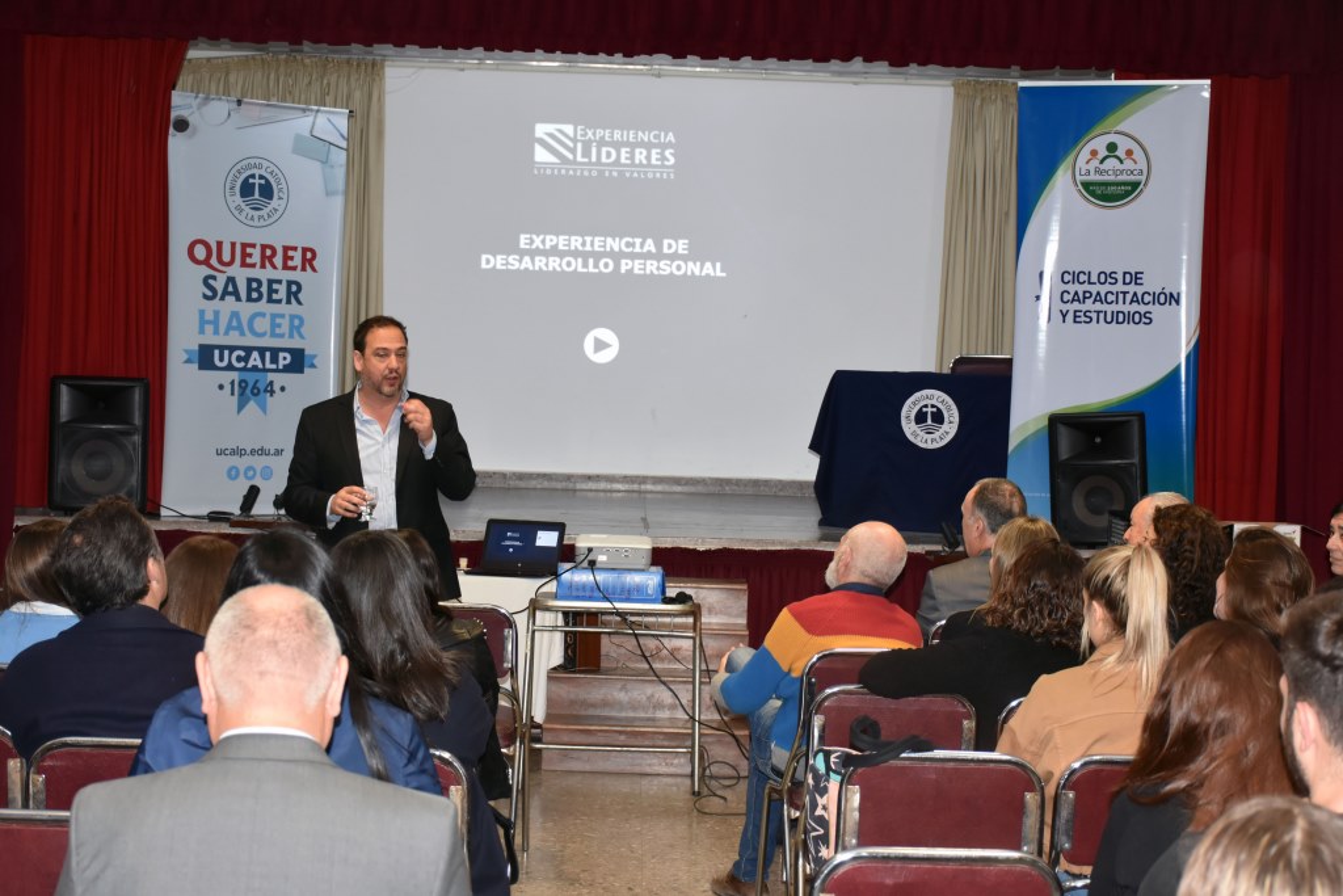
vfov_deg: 23.8
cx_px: 672
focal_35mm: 57
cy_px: 448
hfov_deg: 35.0
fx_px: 2127
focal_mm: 38
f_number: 5
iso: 800
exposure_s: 1/60
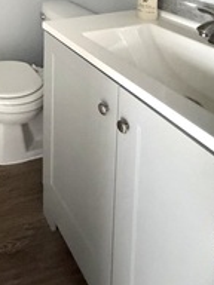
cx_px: -33
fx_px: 288
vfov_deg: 40.0
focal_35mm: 35
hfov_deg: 34.1
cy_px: -45
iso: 1250
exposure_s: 1/44
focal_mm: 2.22
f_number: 2.2
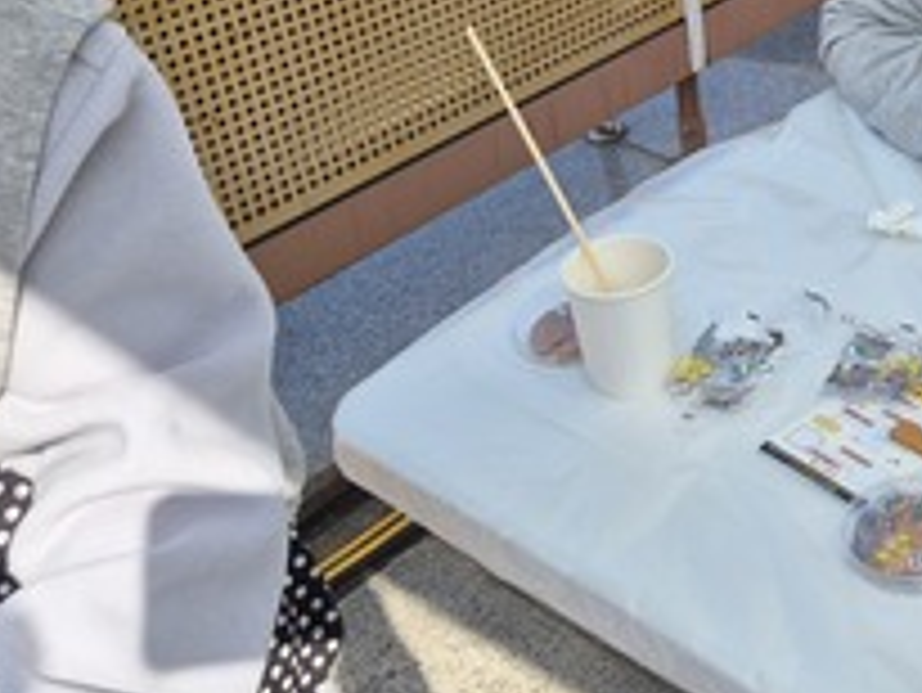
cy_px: 38
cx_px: 886
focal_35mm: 56
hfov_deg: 32.1
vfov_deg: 25.1
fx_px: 1492
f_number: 1.8
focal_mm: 5.4
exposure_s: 1/956
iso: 25
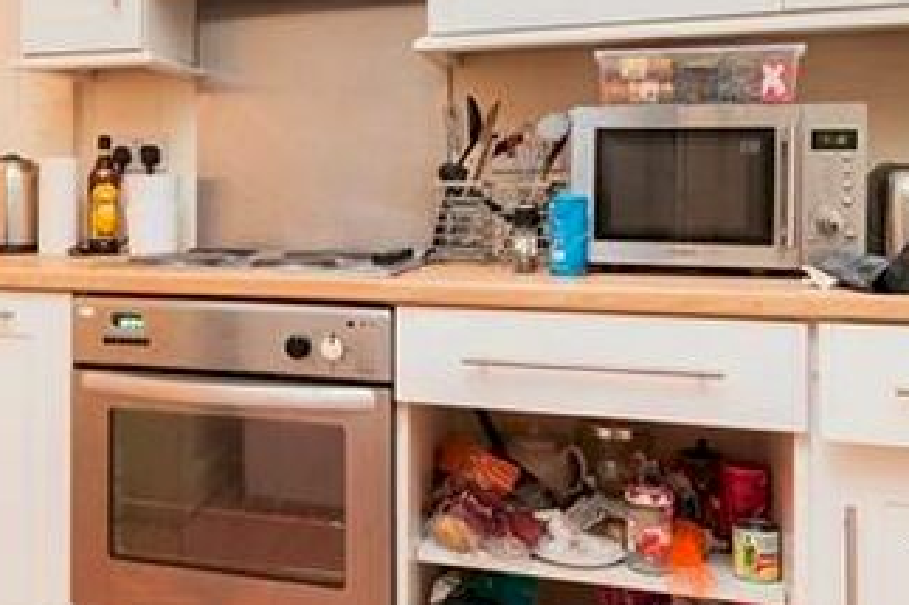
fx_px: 984
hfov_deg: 46.7
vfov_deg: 33.7
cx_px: 172
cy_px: 173
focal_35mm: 39
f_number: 8
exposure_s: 1.6
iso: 200
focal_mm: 12
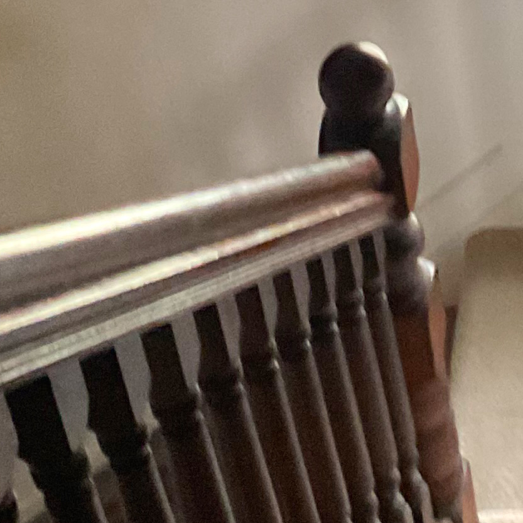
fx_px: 2120
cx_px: 443
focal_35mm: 124
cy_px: -75
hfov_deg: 14.0
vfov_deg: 13.7
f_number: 1.8
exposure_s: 1/30
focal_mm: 3
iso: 320
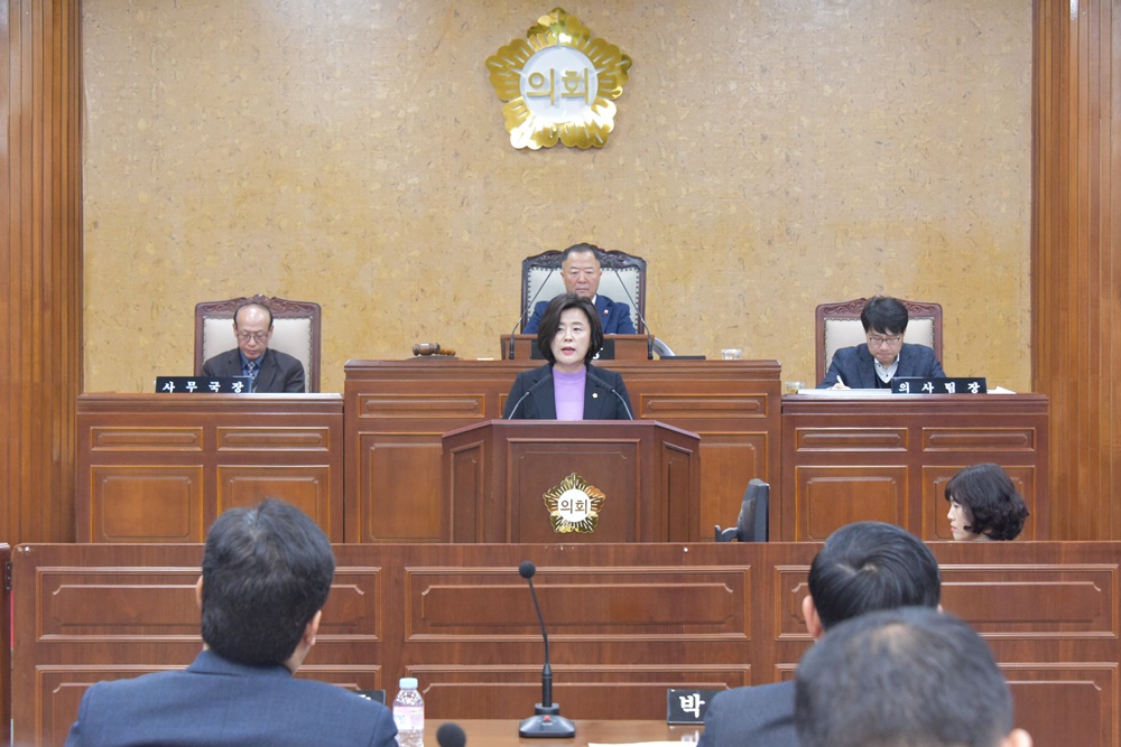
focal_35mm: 78
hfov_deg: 26.0
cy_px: 374
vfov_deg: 17.5
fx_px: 2429
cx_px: 560
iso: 8000
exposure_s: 1/80
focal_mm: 78
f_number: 9
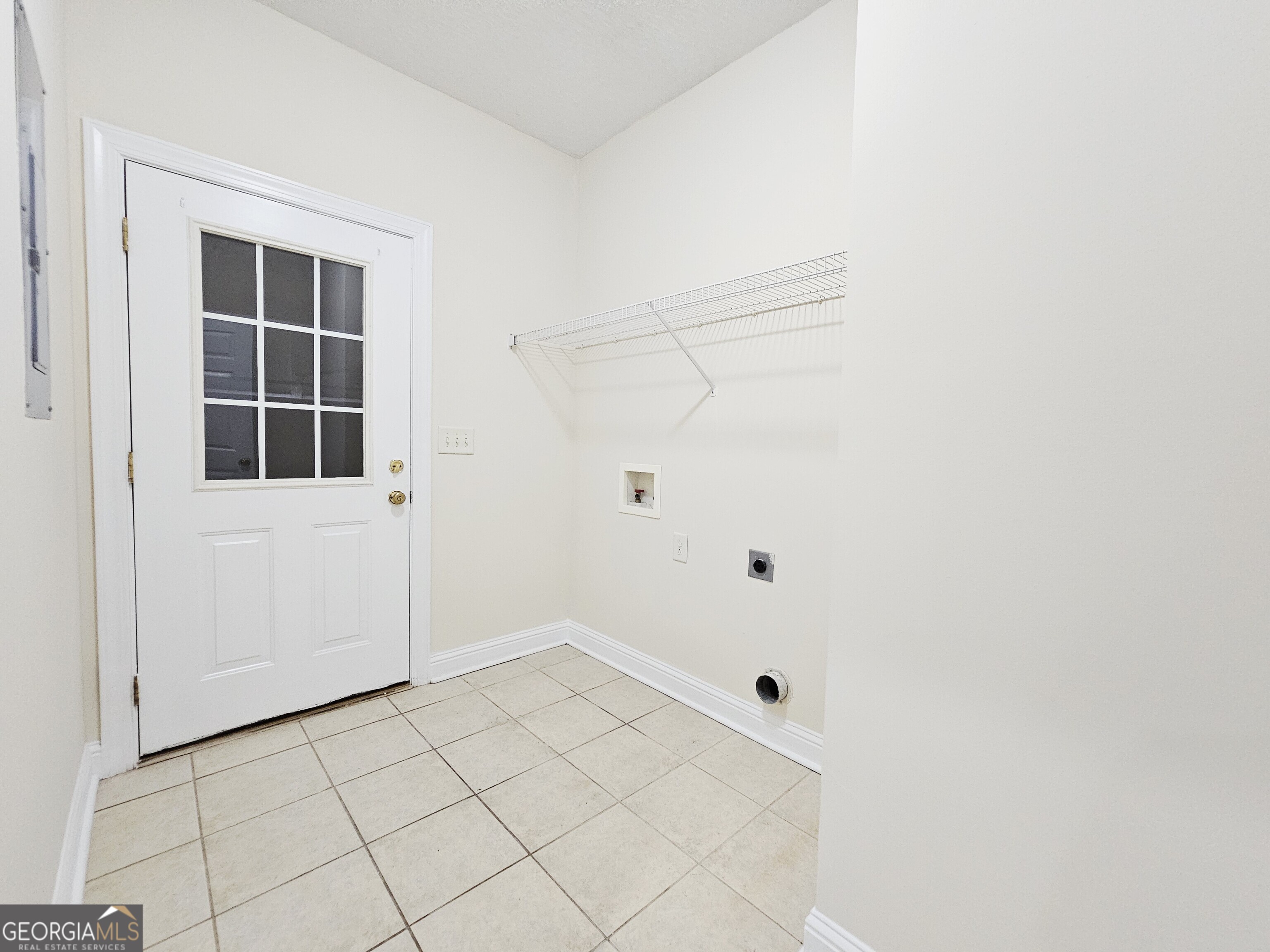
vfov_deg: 89.9
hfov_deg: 106.2
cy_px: 476
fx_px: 477
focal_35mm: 13
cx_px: 635
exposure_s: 1/60
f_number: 2.2
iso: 400
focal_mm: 2.2
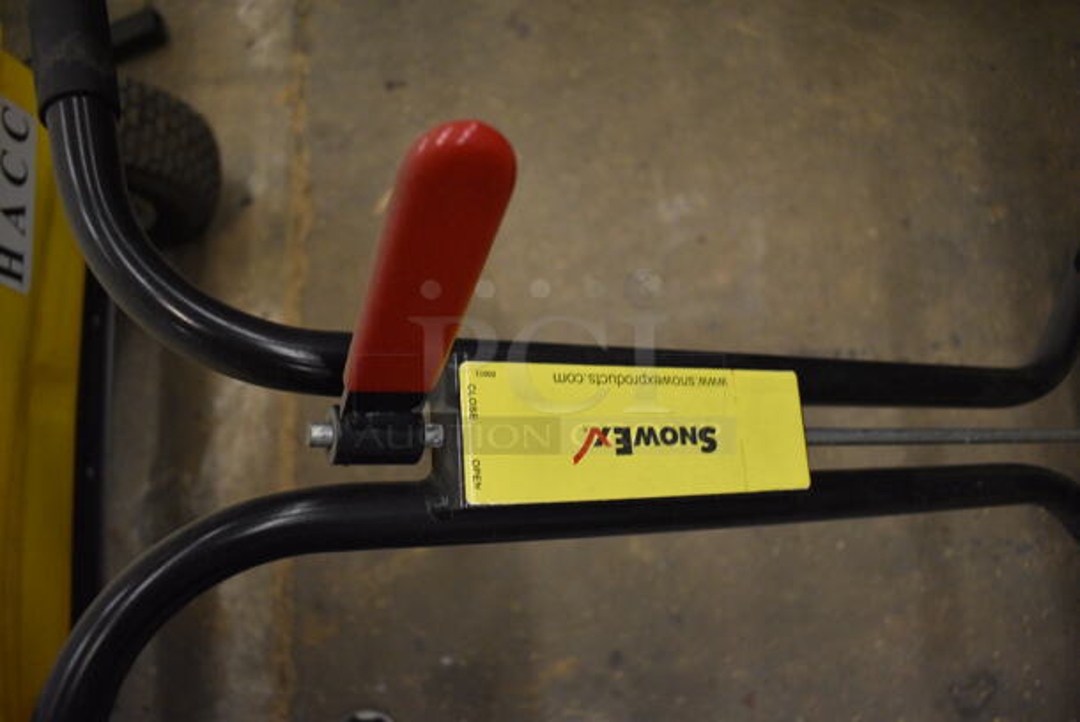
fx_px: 811
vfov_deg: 48.0
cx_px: 540
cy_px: 361
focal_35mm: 27
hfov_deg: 67.3
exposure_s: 1/125
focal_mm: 18
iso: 2200
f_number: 3.5
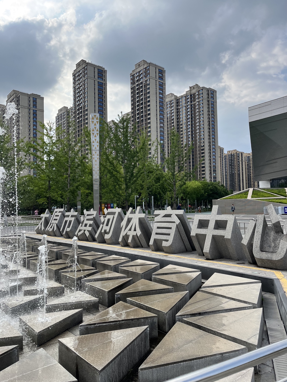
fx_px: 287
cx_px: 144
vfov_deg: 67.3
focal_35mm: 26
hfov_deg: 53.1
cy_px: 191
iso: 50
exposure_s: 1/2632
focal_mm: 5.1
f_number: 1.6
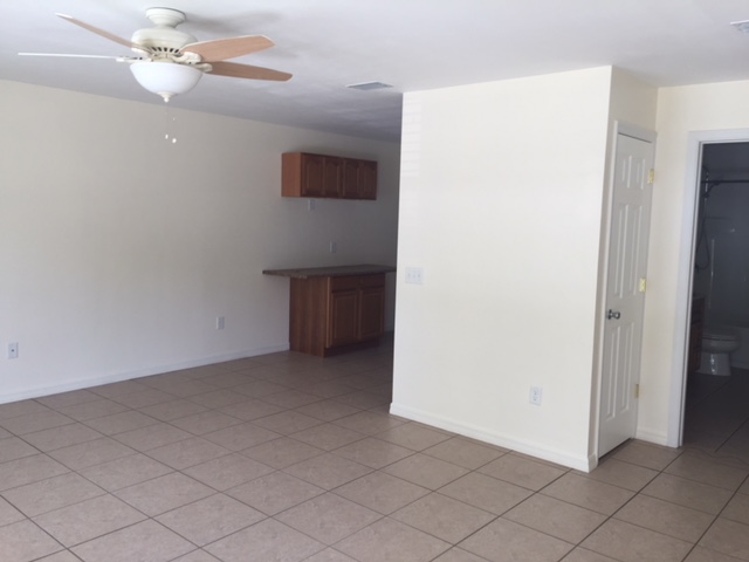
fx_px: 627
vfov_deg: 48.2
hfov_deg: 61.7
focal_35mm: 29
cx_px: 374
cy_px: 281
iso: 32
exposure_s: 1/60
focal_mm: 4.15
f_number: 2.2
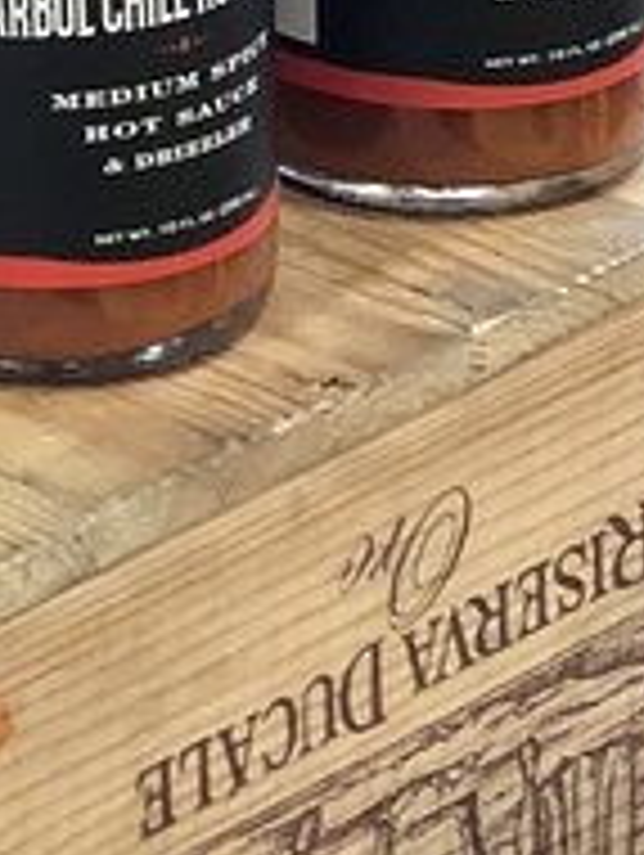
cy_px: -976
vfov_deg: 6.9
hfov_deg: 5.3
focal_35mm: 273
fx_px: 6757
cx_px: -842
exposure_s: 1/30
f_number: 2.4
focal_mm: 6
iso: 100
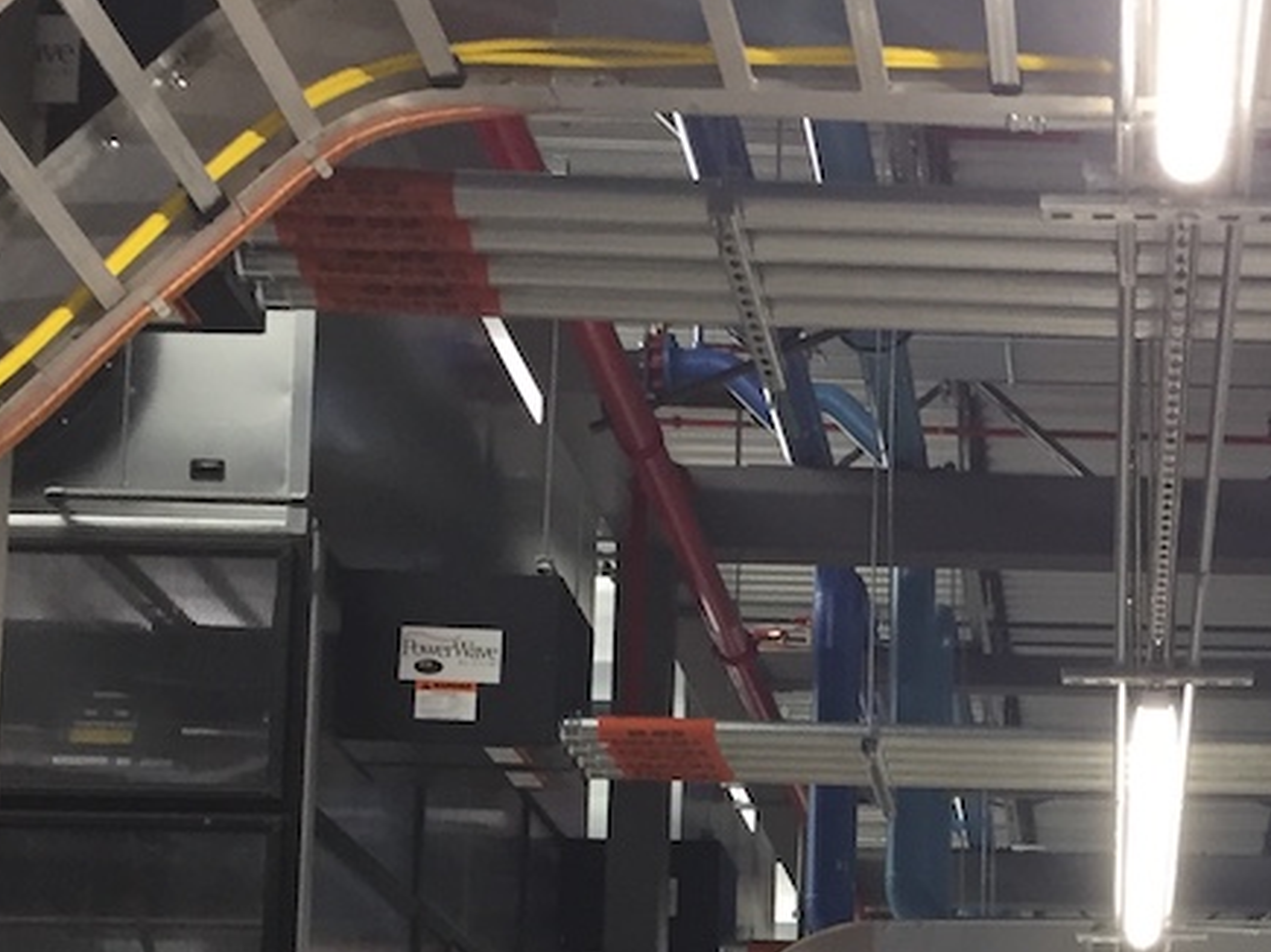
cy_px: 1098
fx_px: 2937
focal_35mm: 80
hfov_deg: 23.5
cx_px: 1239
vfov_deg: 17.7
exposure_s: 1/30
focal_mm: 4.15
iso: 100
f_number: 2.2
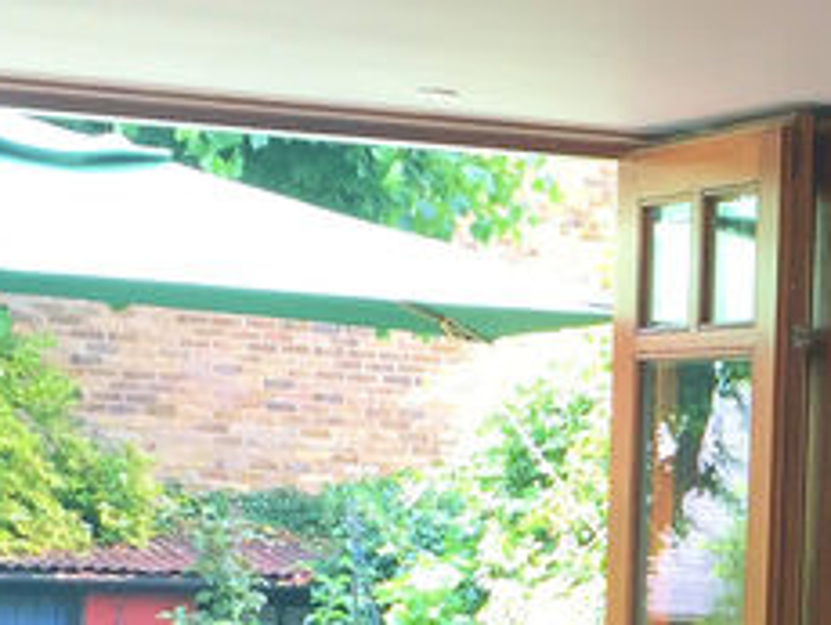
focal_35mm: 129
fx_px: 3100
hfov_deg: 14.4
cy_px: 838
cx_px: 1196
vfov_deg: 11.2
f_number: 2.2
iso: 32
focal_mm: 4.15
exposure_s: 1/100
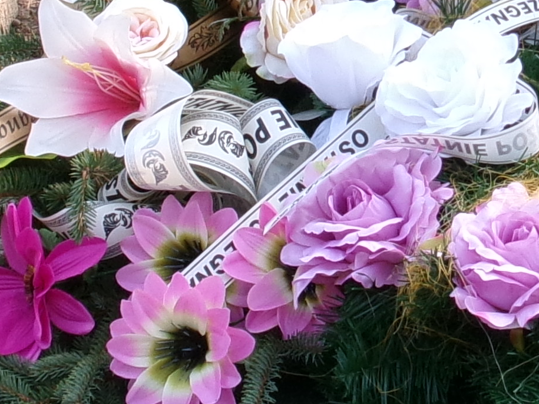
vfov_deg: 10.4
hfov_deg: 13.9
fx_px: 2195
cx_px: 432
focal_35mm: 141
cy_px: -11
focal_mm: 5.1
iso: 100
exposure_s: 1/120
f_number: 3.9
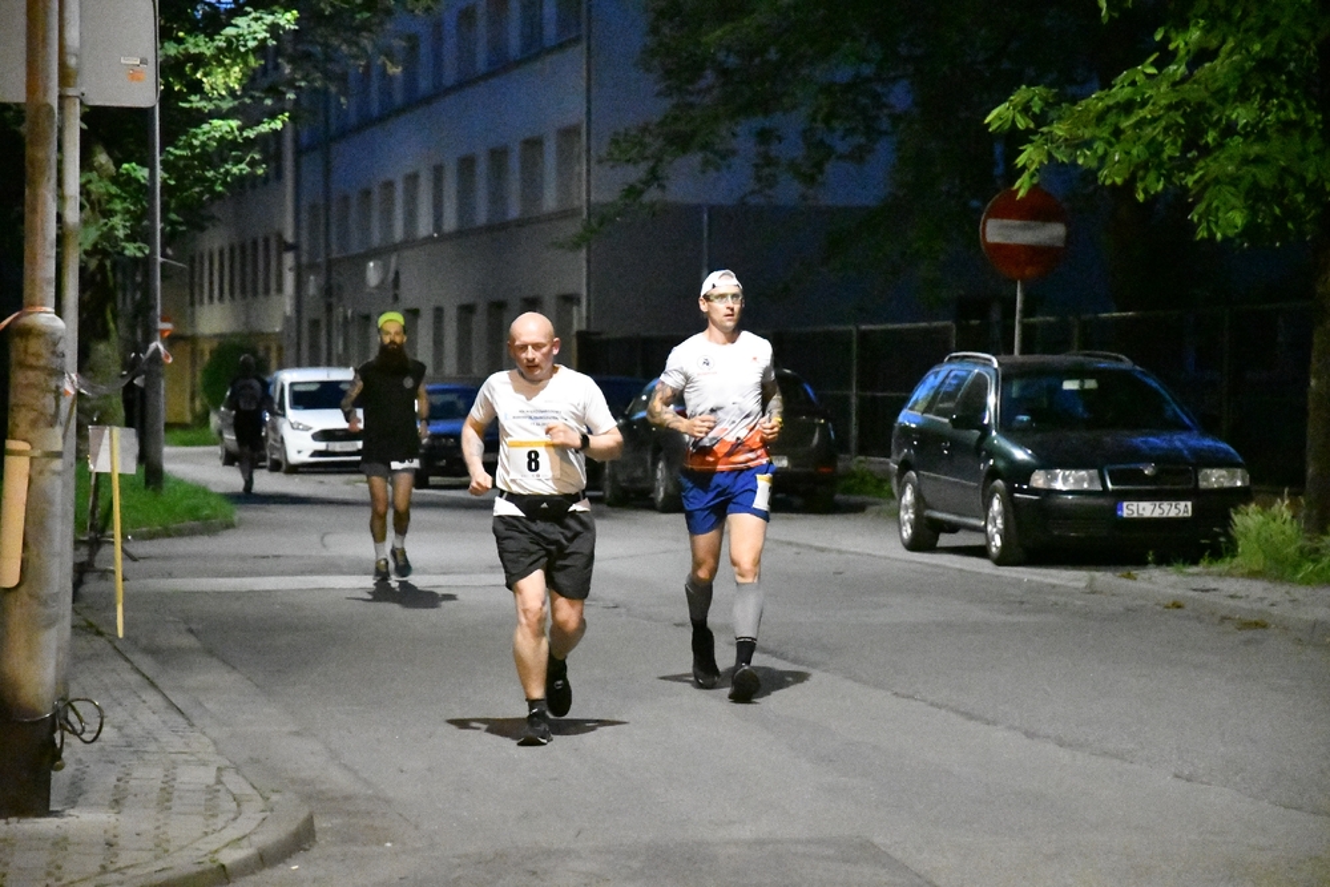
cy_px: 444
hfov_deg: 17.1
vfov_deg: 11.4
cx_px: 665
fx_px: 4434
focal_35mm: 120
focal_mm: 80
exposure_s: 1/125
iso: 51200
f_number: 4
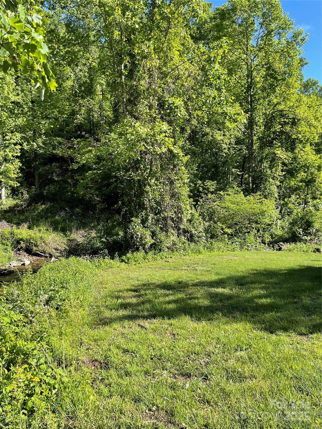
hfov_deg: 54.9
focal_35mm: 25
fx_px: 310
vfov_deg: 69.4
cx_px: 161
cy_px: 214
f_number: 1.6
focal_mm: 5.1
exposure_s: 1/1140
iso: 32
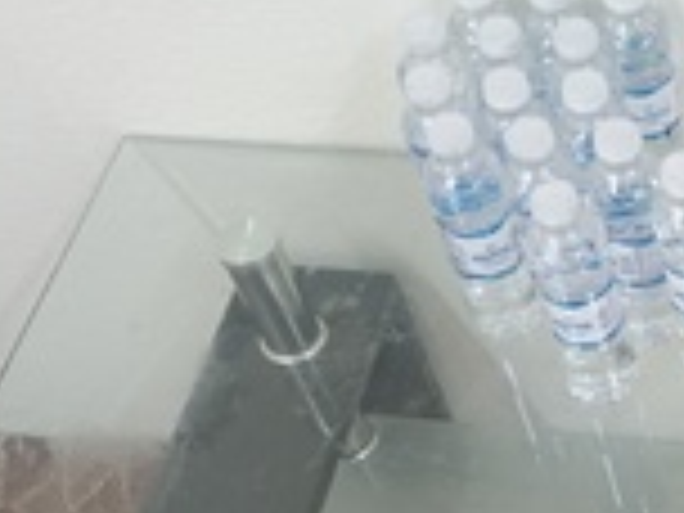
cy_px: 722
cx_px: 790
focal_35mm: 75
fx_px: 1482
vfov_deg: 17.9
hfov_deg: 24.0
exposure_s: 1/24
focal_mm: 4.71
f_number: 1.79
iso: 2008
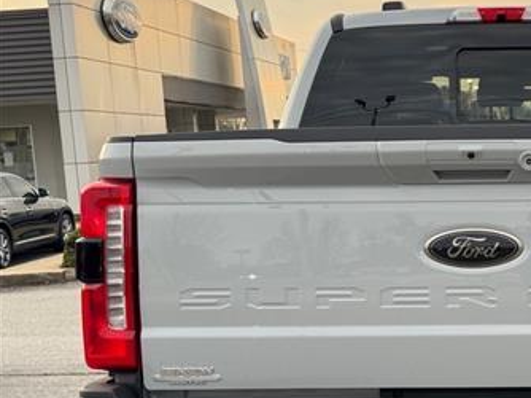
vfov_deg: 16.0
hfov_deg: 20.7
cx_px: 507
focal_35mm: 92
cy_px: 285
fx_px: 1410
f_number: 1.78
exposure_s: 1/279
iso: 64
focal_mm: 6.76
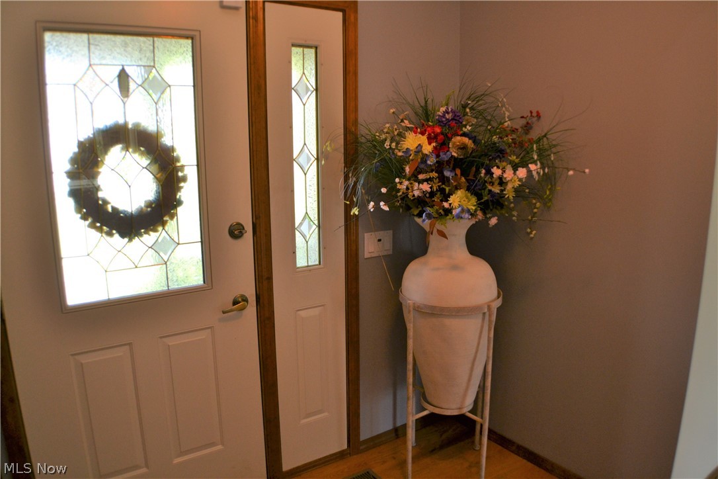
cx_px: 359
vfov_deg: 40.0
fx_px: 658
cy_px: 240
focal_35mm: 33
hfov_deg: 57.2
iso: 450
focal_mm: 22
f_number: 4
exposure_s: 1/60
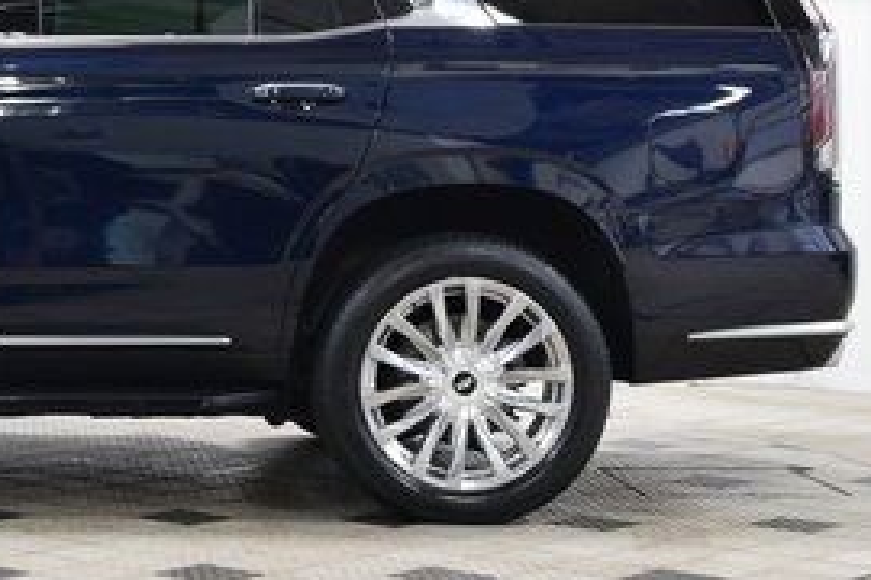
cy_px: 166
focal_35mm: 103
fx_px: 2496
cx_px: -16
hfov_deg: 19.2
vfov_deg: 13.2
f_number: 4
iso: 1600
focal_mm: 29
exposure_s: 1/60
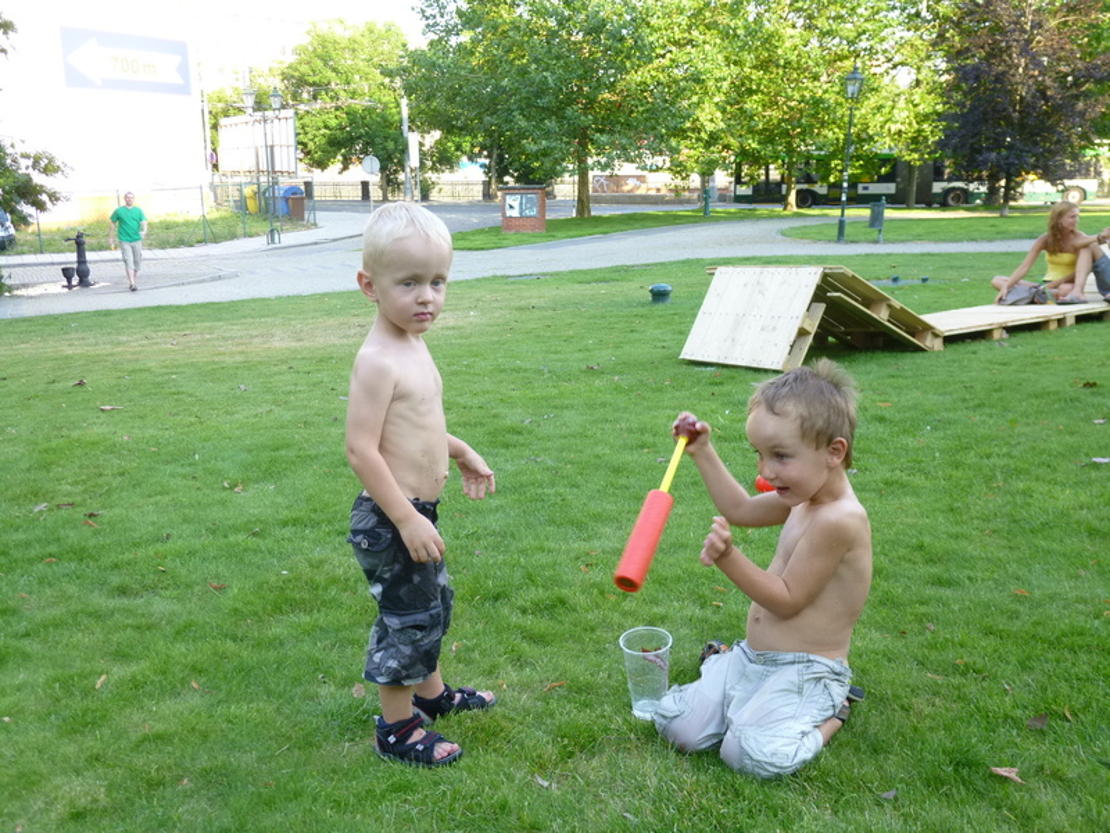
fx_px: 994
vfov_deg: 45.4
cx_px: 555
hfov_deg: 58.4
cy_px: 416
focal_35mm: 31
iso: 100
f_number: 3.4
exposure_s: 1/60
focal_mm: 5.6
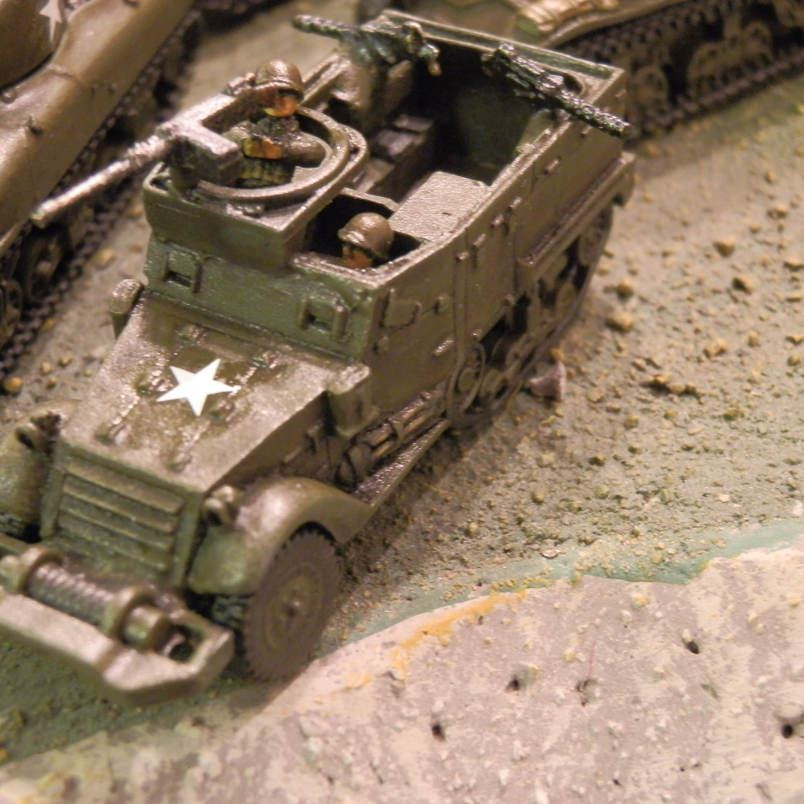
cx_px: 407
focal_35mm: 72
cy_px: 402
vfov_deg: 24.0
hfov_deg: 24.0
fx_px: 1892
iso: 400
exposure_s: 1/8
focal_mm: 10.99
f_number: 3.7
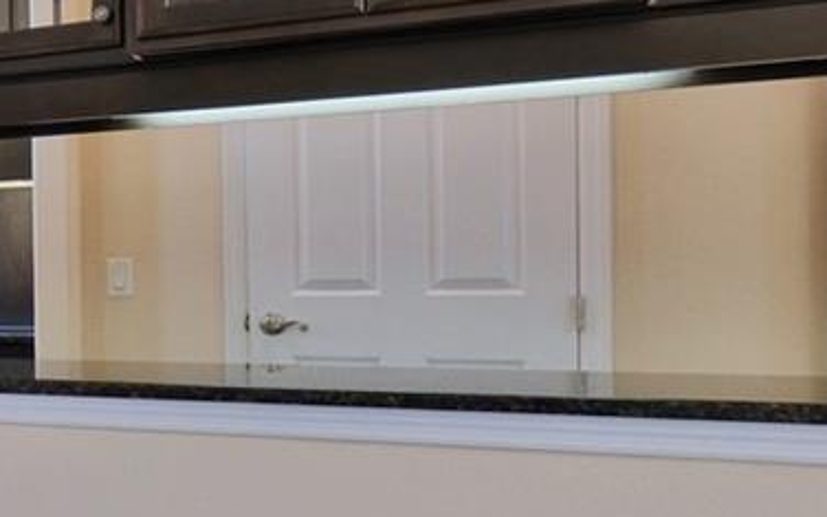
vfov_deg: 24.9
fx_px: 1172
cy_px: 293
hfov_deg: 26.7
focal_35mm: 52
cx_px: -440
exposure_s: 1/50
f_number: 4
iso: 640
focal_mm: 8
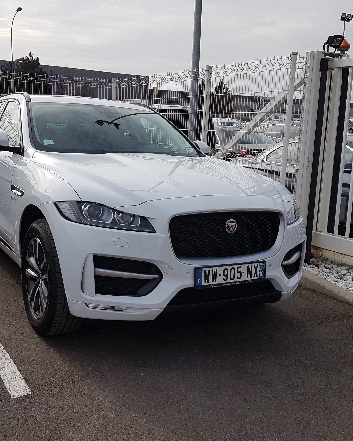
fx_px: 496
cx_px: 147
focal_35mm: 38
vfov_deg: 47.9
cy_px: 214
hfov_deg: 39.0
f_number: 1.7
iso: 40
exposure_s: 1/2592
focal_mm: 4.2
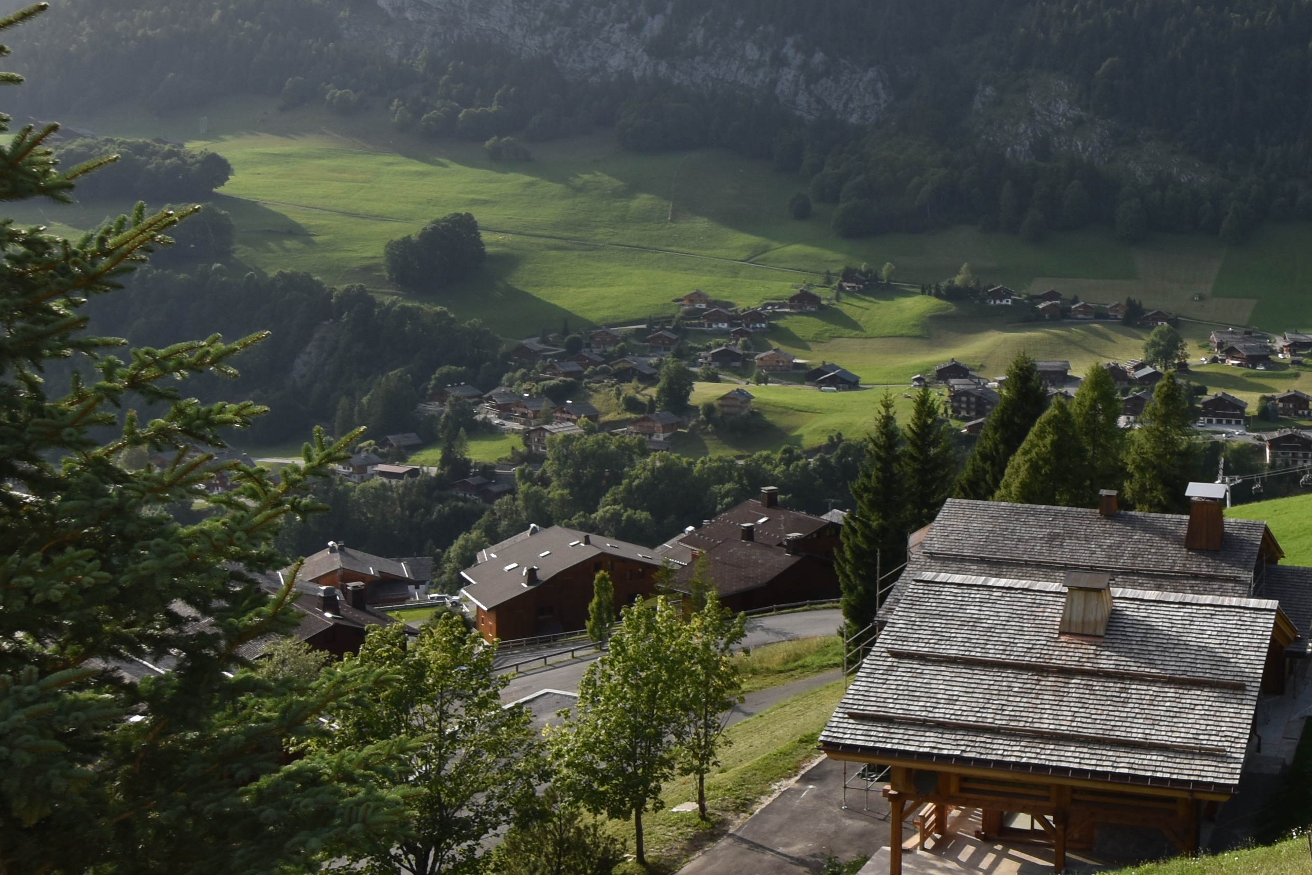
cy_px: 347
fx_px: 1479
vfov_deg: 32.8
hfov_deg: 43.6
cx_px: 1187
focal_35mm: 41
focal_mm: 11.5
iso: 100
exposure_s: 1/200
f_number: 9
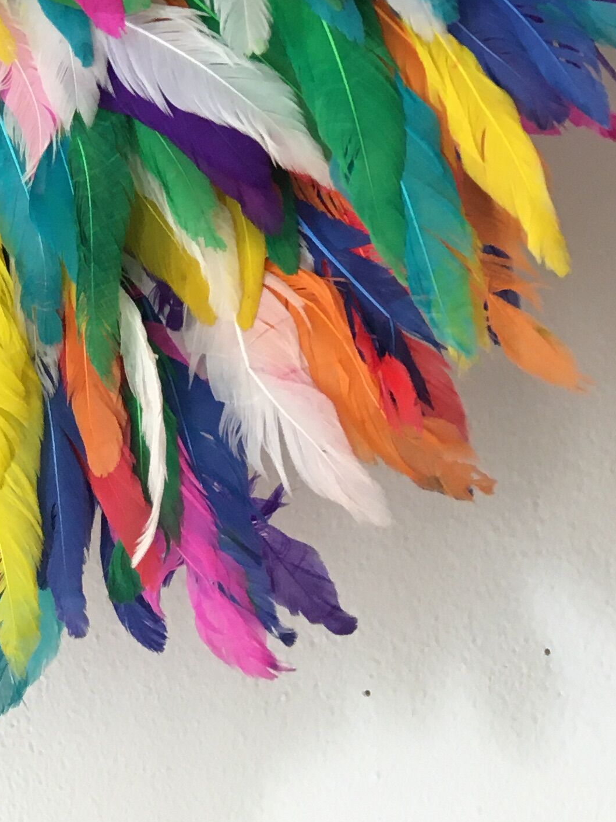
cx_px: -140
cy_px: -338
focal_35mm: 83
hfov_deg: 16.9
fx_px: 1969
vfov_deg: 20.7
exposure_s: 1/33
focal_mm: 4.15
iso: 50
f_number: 2.2
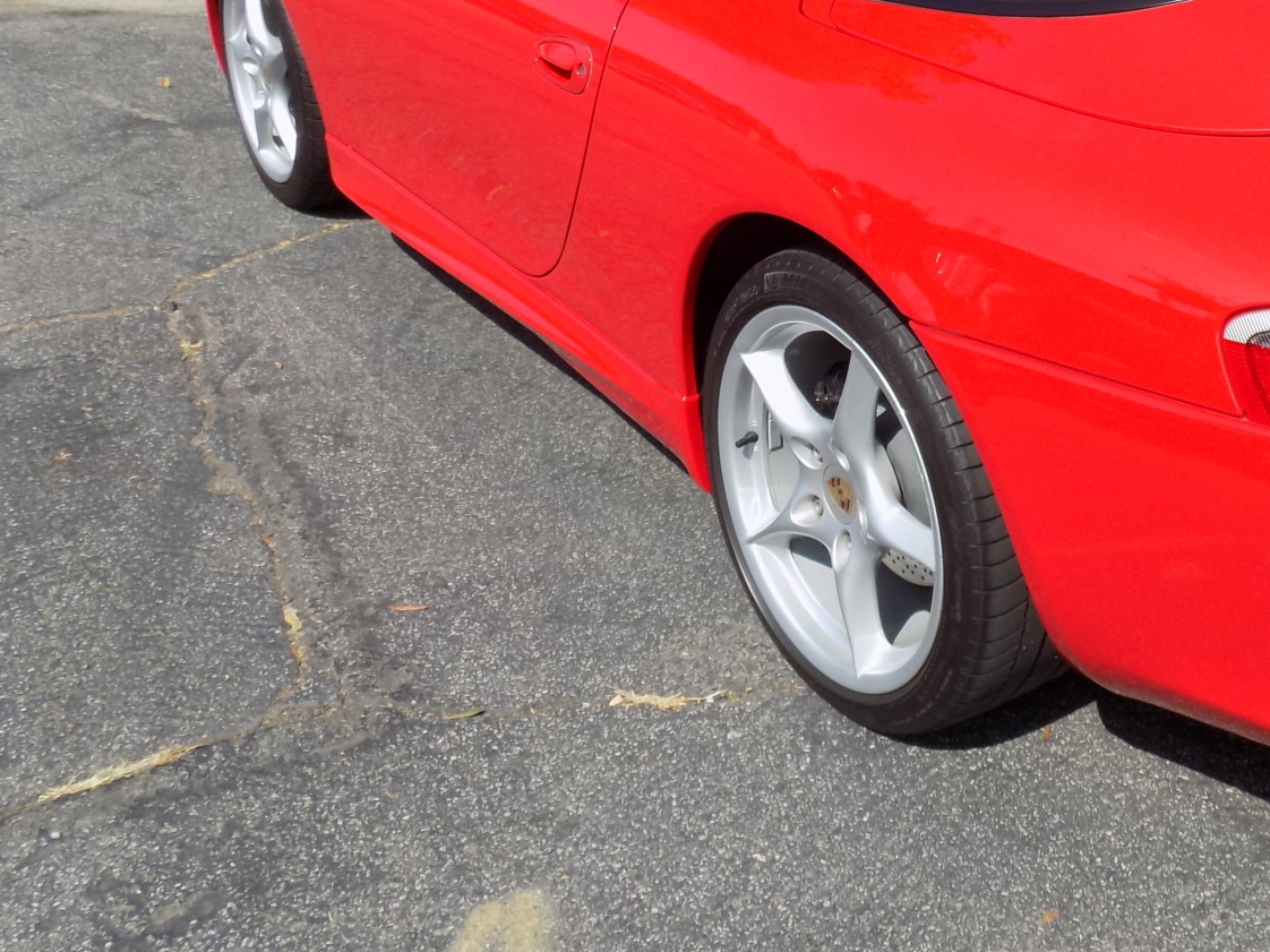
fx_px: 1541
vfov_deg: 33.6
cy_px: 235
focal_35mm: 42
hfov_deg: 41.7
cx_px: 1110
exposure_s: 1/1000
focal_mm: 4
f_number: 3.1
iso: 80
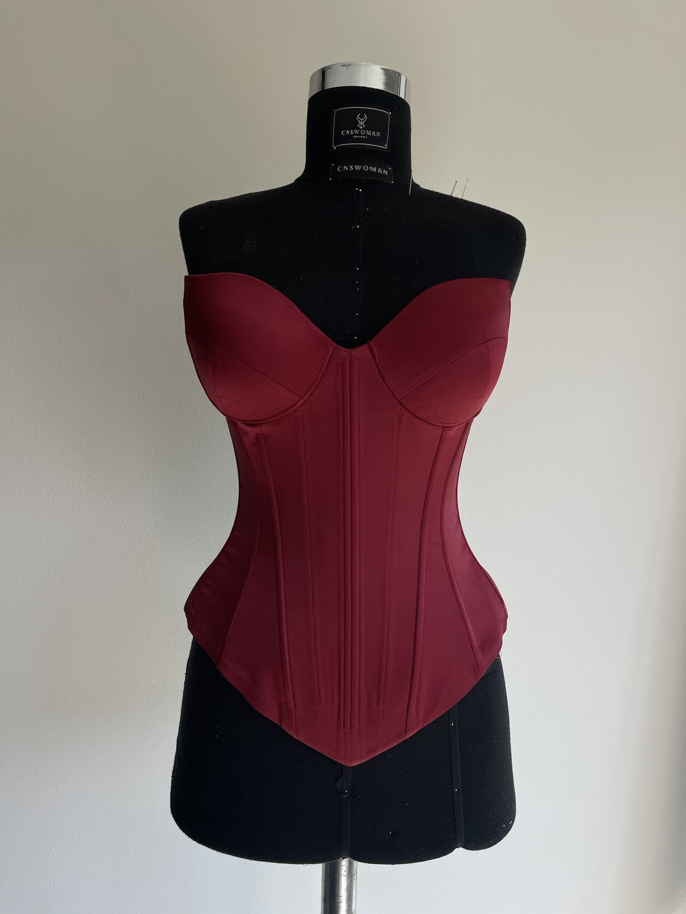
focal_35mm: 25
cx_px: 343
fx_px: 661
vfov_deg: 69.4
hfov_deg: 54.9
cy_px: 457
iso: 50
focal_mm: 5.1
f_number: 1.6
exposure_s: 1/1188
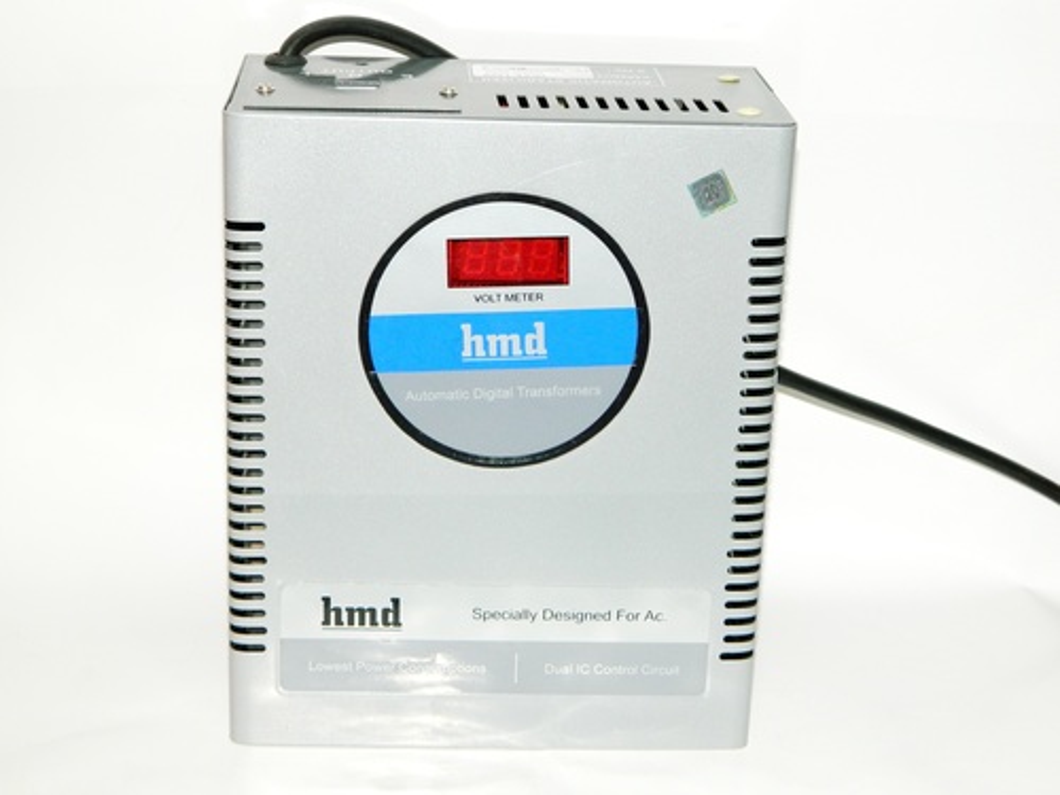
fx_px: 2144
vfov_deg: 21.0
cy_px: 398
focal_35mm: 70
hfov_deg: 27.8
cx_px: 530
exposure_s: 1/50
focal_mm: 12.6
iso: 200
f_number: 4
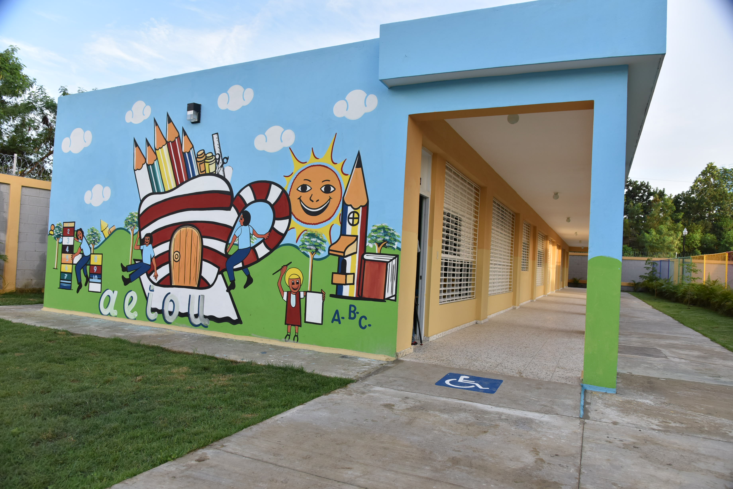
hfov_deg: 73.7
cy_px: 244
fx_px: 489
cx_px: 366
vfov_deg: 53.2
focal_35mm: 24
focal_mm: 24
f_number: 6.3
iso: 400
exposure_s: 1/160
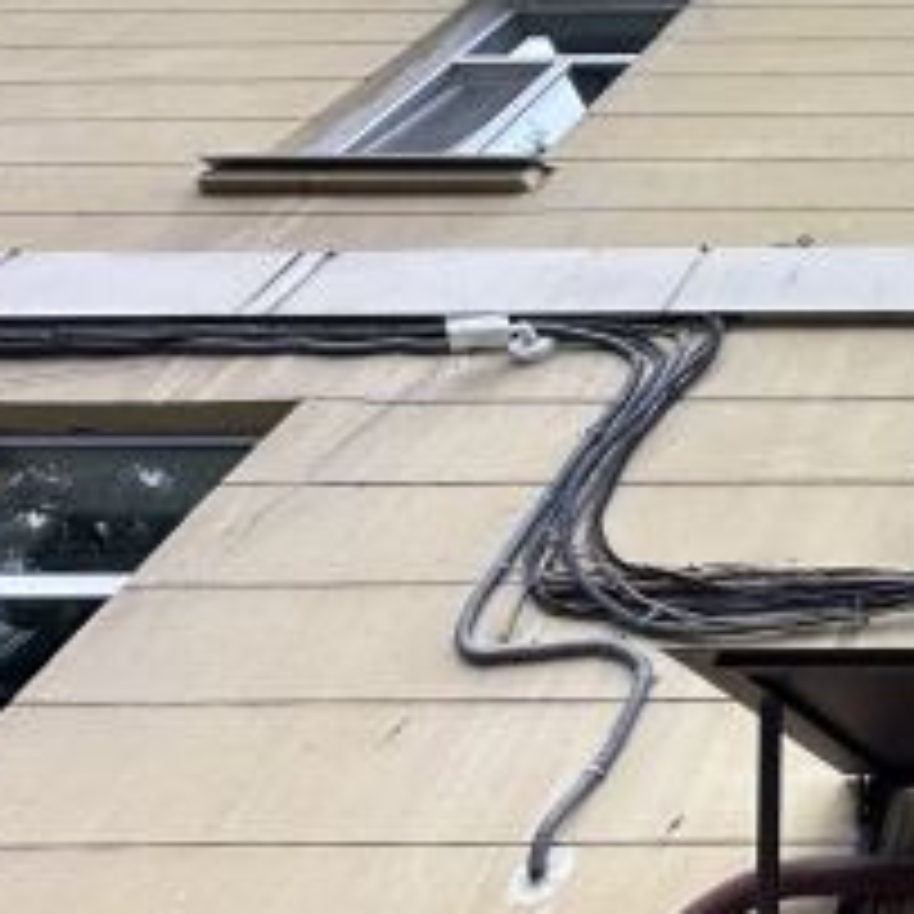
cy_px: 387
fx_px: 1135
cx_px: 1337
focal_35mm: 38
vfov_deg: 43.7
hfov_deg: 29.2
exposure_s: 1/99
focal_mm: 2.22
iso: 80
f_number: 2.2
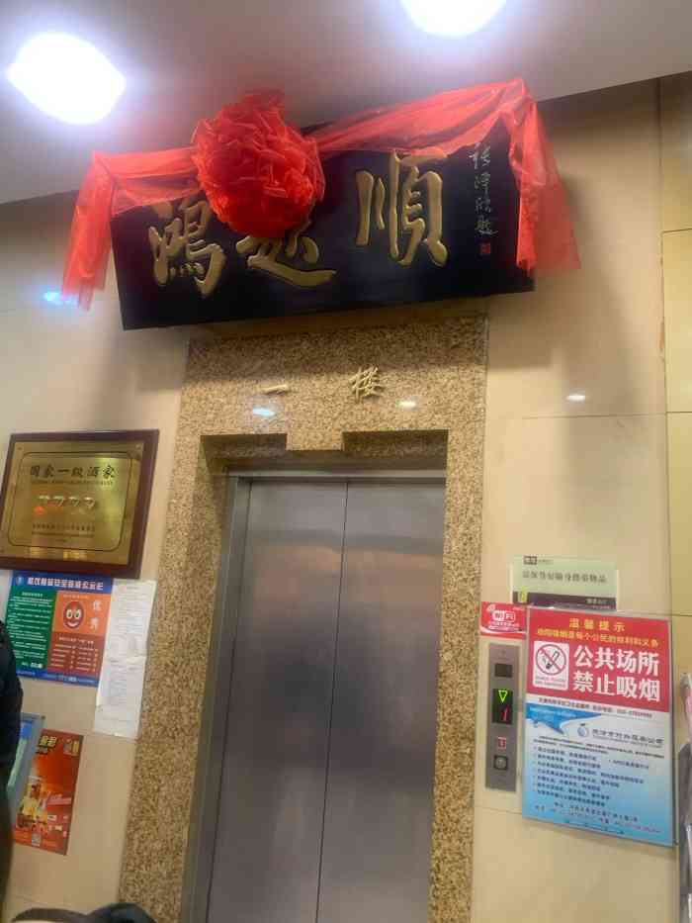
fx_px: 693
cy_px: 462
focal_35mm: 26
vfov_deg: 67.3
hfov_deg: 53.1
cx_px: 346
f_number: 1.8
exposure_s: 1/50
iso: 160
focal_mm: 4.25
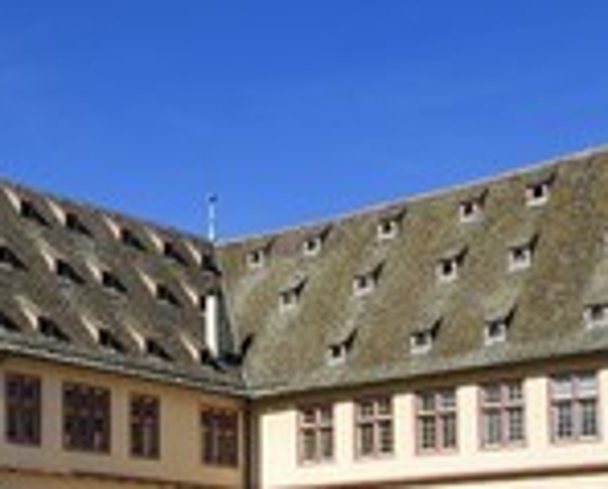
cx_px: -66
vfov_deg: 19.2
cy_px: 538
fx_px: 1388
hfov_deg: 23.2
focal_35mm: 77
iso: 200
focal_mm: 29
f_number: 13
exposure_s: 1/250
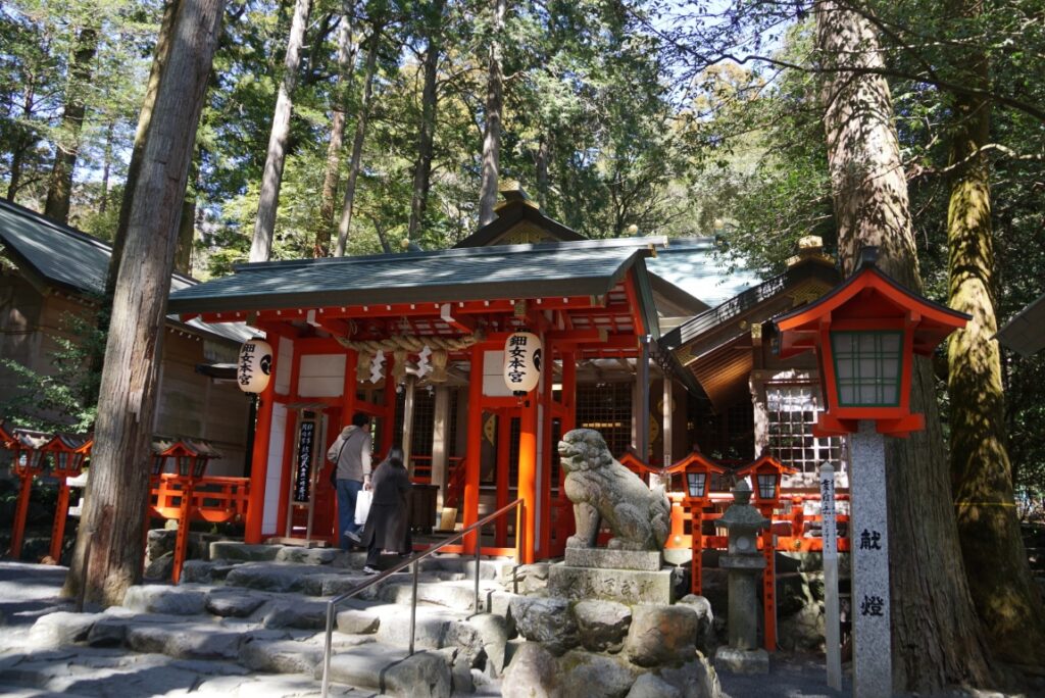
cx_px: 522
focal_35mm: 27
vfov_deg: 48.0
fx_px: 784
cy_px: 349
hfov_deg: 67.4
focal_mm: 18
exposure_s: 1/80
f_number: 4.5
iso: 100
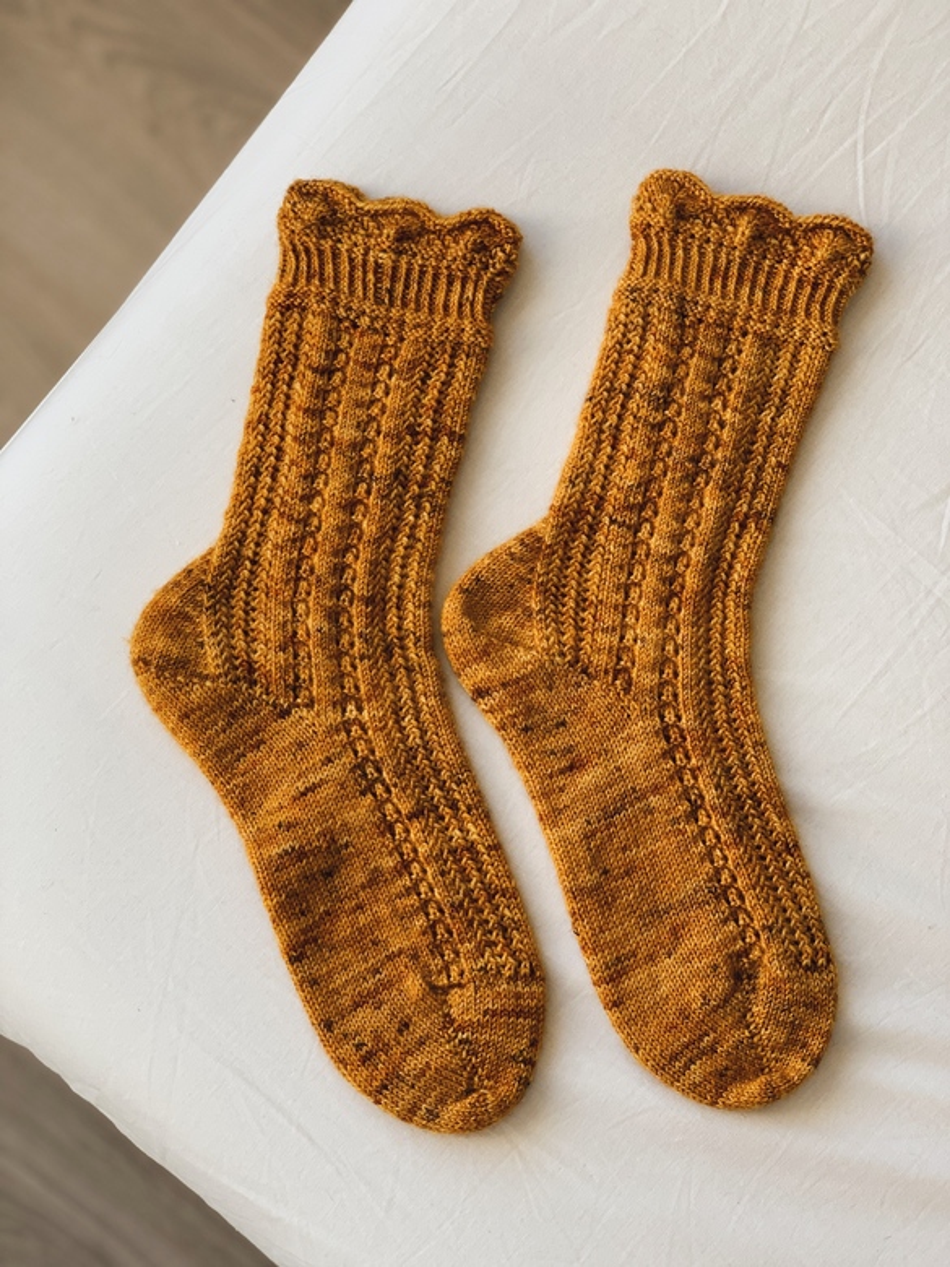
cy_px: 634
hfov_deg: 28.0
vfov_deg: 36.8
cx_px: 475
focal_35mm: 52
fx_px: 1903
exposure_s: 1/122
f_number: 2.4
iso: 32
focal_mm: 6
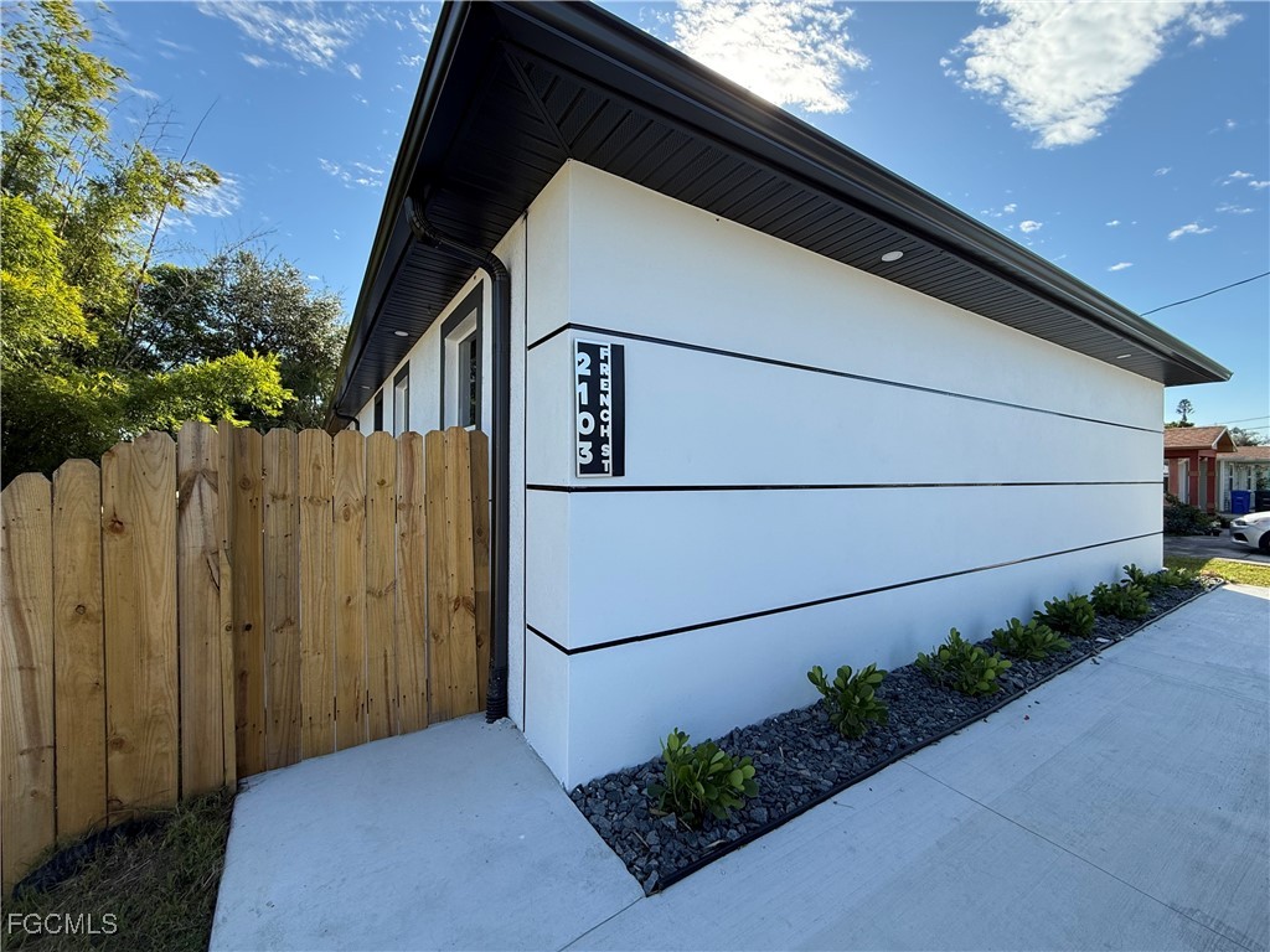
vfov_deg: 85.7
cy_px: 476
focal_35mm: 14
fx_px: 514
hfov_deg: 102.1
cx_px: 635
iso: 50
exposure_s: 1/928
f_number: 2.2
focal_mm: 2.22
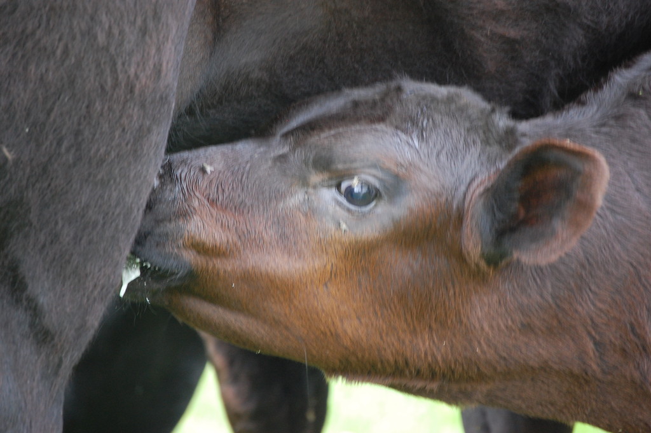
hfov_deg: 6.9
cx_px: 326
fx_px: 5421
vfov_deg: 4.6
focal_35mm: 300
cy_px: 216
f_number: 5.6
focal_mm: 200
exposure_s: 1/80
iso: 800
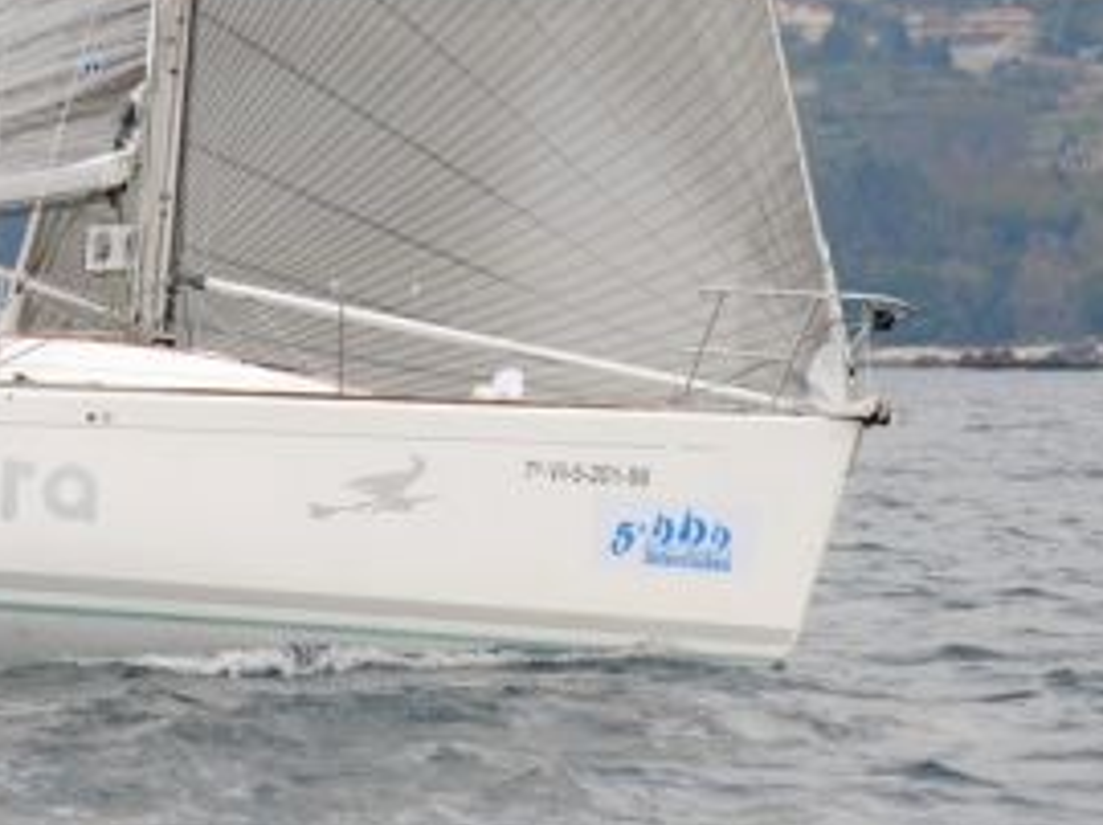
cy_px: -76
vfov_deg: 3.3
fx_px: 14340
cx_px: 208
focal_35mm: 450
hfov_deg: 4.4
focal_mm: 105
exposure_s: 1/400
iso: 200
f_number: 5
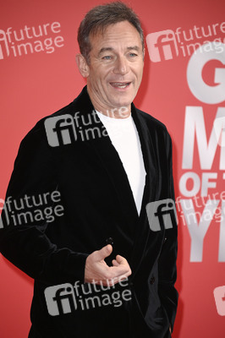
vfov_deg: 10.8
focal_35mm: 190
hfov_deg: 7.2
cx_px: 112
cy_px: 169
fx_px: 1784
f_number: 5.6
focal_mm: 190
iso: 1000
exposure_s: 1/250
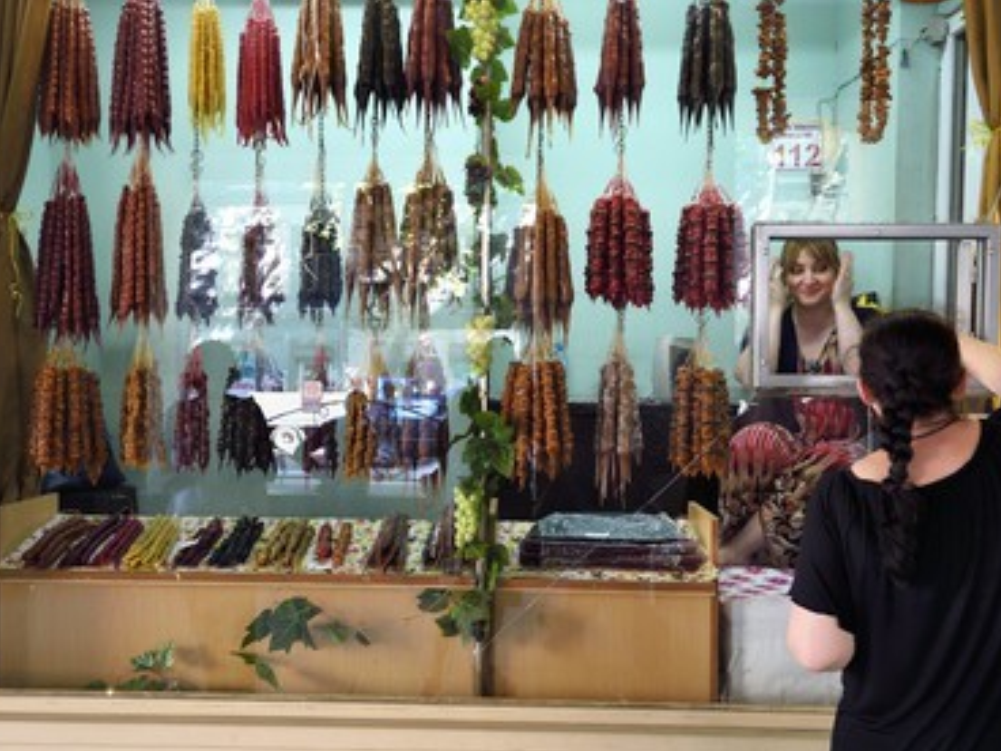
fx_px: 983
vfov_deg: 41.8
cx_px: 487
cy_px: 378
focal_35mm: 34
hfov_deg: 54.0
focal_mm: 31
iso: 400
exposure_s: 1/25
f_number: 5.6
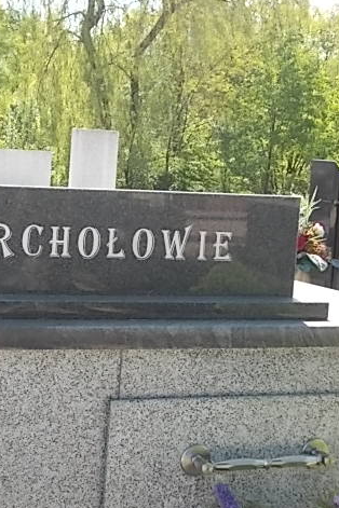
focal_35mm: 72
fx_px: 1017
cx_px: 4
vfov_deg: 28.1
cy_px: 255
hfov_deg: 18.5
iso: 80
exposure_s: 1/125
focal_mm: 7.2
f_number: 3.6
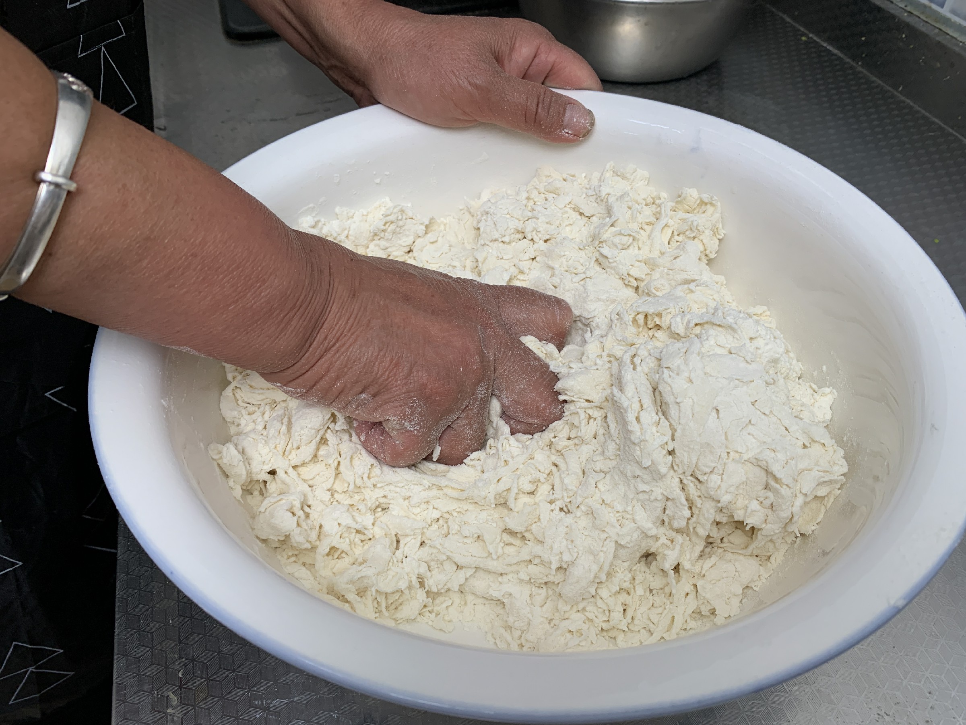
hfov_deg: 67.3
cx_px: 483
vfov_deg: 53.1
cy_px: 362
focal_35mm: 26
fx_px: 726
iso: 50
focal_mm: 4.25
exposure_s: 1/121
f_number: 1.8
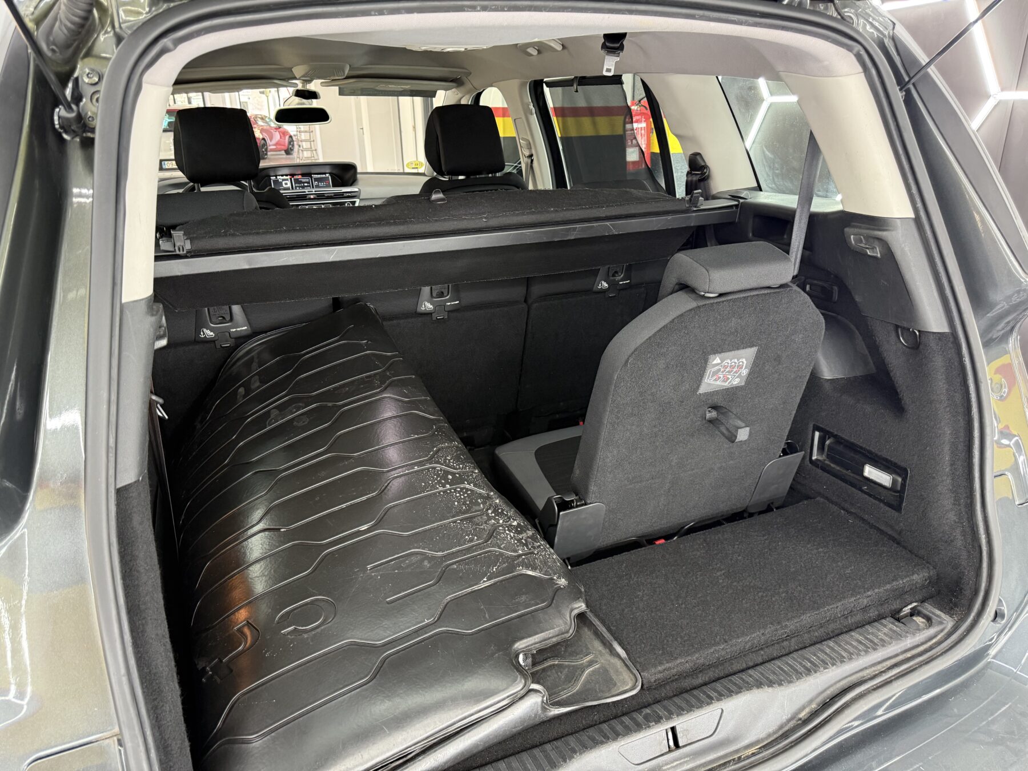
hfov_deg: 71.6
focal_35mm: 24
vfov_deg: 56.8
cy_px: 386
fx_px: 713
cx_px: 514
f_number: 1.78
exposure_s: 1/60
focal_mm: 6.76
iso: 400
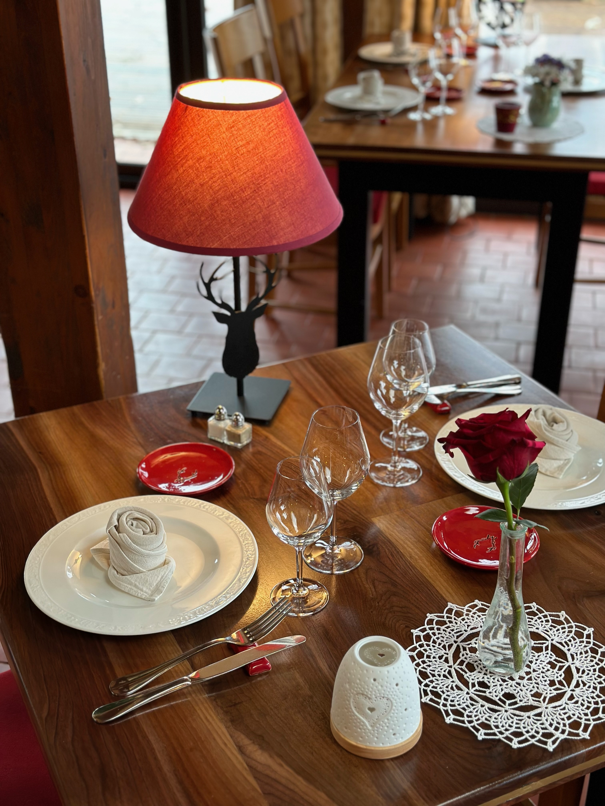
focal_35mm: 48
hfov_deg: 30.3
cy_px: 403
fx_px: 1119
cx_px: 302
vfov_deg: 39.7
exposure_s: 1/50
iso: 125
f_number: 1.78
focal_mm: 6.86
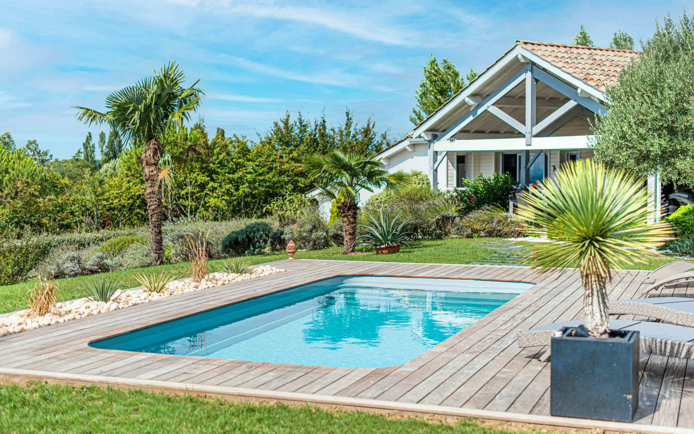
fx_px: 984
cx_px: 345
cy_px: 210
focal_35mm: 52
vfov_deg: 24.9
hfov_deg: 38.9
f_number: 2.5
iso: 100
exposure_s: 1/4000
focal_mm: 50
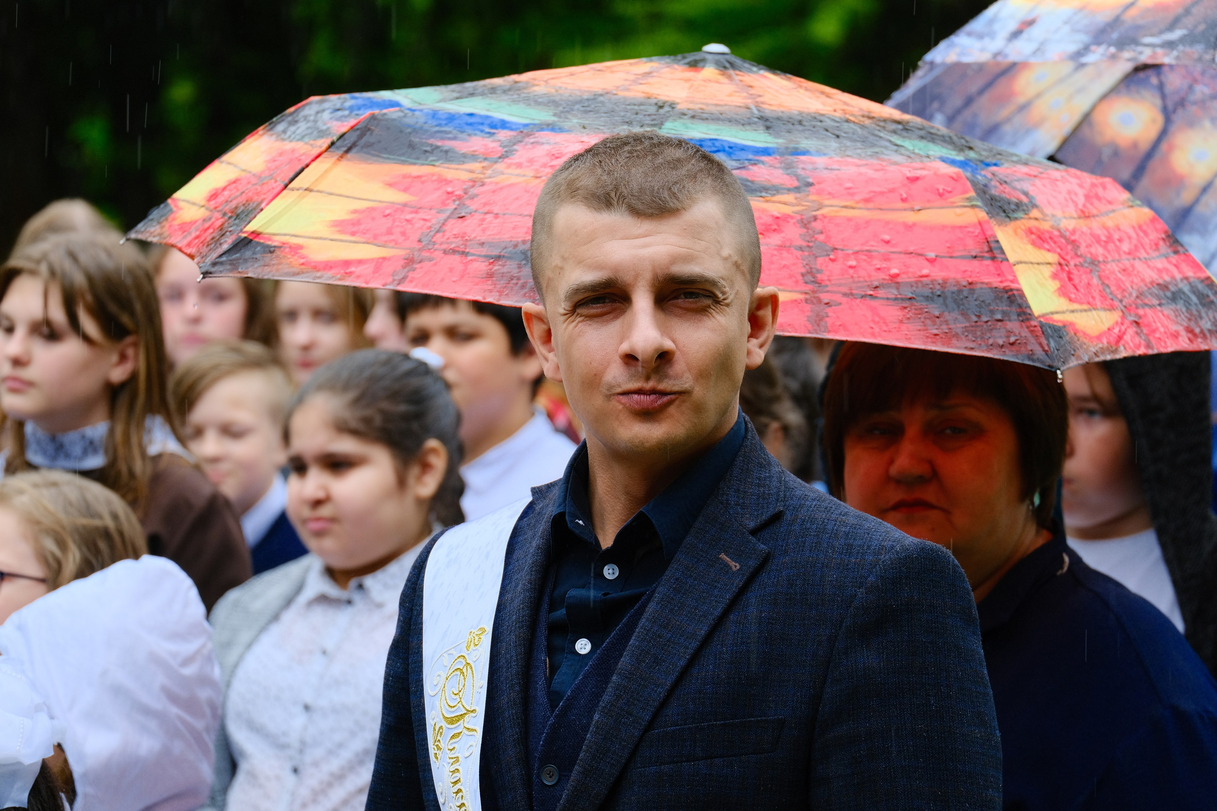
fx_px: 6119
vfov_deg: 7.6
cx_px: 608
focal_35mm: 181
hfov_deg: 11.4
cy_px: 406
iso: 640
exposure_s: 1/250
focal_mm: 120.6
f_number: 5.8
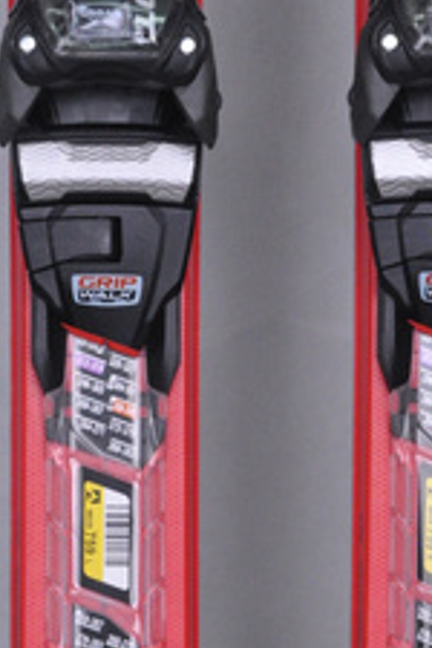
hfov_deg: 5.4
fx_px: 4590
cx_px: 266
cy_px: 593
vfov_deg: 8.0
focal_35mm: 255
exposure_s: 1/125
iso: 3200
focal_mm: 85
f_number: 9.5
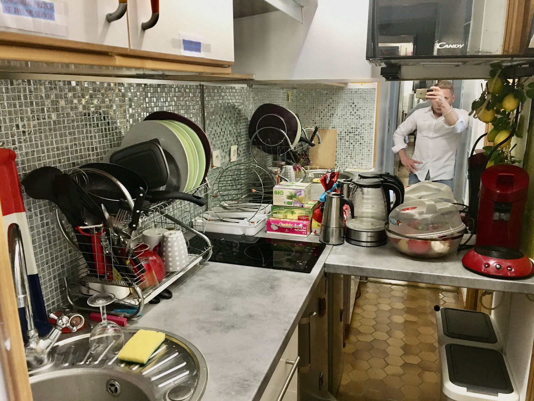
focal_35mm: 29
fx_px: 447
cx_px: 267
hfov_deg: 61.7
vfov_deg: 48.2
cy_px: 200
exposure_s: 1/33
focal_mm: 4.15
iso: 250
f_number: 2.2
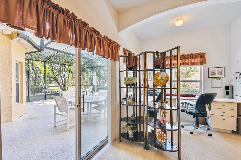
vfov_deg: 77.3
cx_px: 120
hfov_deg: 100.4
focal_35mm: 15
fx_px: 100
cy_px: 80
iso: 100
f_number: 7.1
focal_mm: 10
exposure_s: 1/25
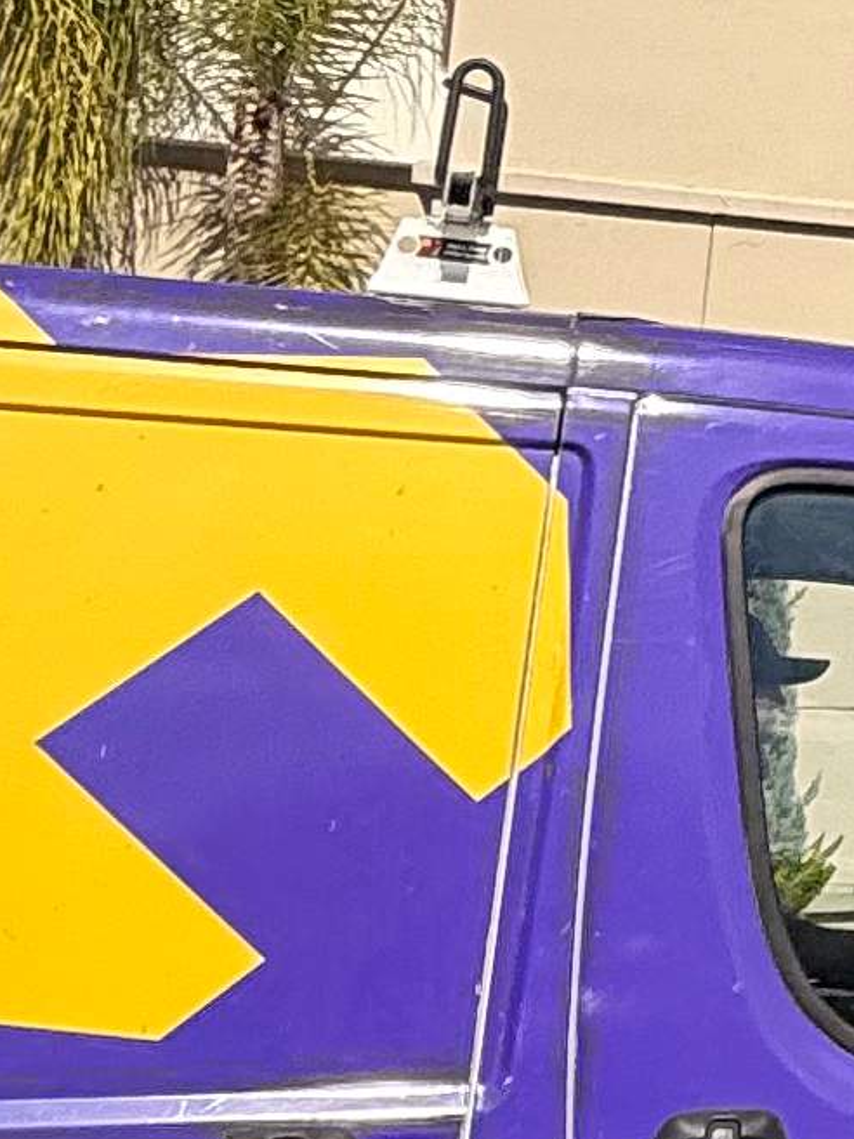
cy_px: 332
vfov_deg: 22.6
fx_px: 2829
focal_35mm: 86
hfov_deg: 11.9
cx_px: 2329
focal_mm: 2.22
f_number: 2.2
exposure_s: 1/2611
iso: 50
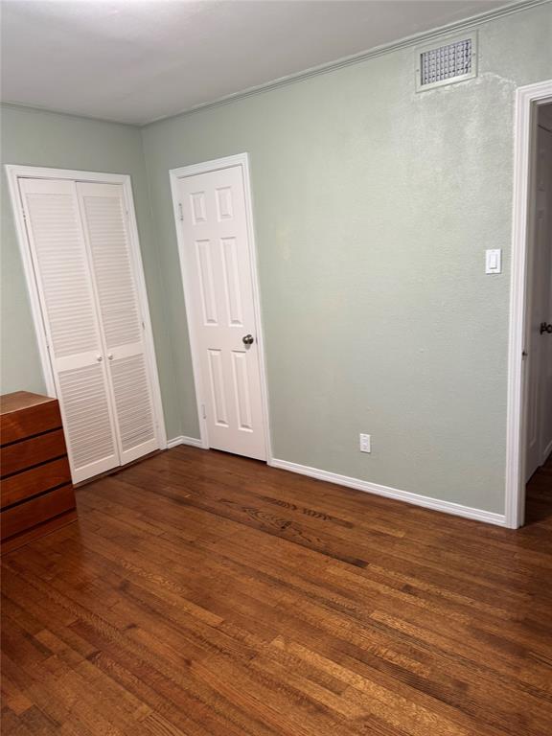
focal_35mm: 24
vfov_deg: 71.6
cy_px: 368
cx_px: 276
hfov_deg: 56.8
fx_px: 510
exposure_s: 1/60
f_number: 1.78
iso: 200
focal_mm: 6.76
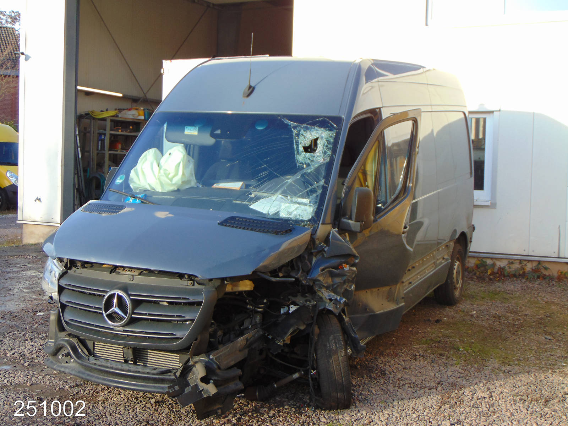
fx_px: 820
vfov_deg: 29.1
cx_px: 284
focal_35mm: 50
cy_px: 213
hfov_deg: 38.2
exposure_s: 1/200
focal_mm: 9
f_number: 3.5
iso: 80
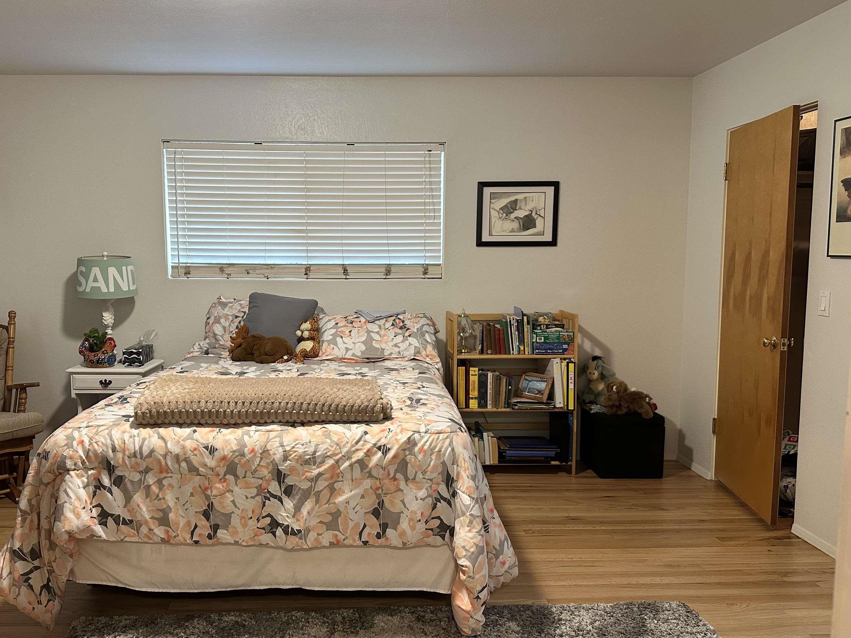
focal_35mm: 28
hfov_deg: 63.1
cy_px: 318
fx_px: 688
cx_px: 357
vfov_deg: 49.7
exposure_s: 1/60
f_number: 1.78
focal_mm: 6.86
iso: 320
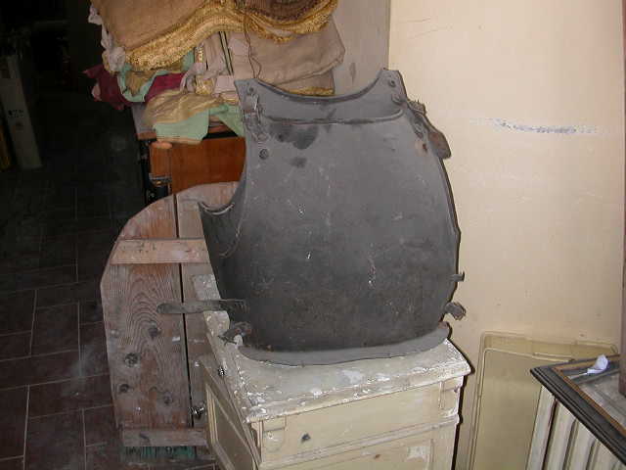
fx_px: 669
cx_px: 313
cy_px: 235
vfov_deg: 38.7
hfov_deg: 50.1
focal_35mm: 37
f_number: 2.7
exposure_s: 1/59.9
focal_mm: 5.6
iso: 100
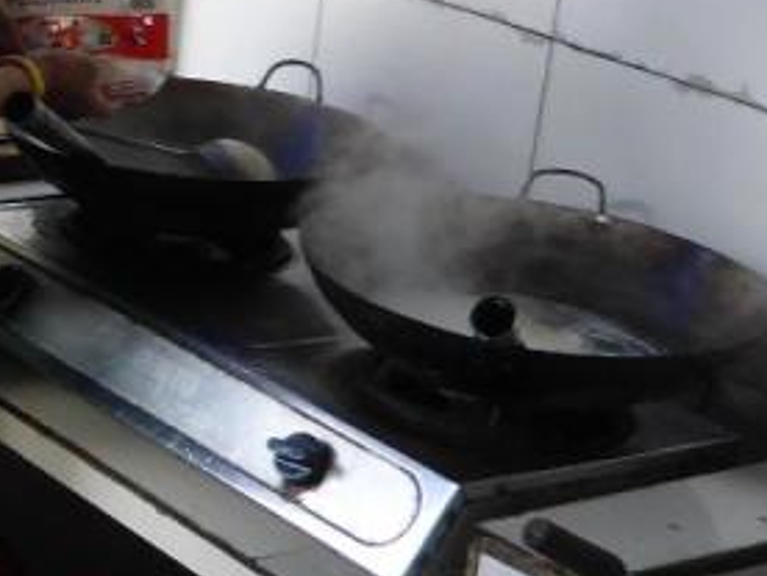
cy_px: 181
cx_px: -600
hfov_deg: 16.1
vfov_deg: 14.2
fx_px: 2304
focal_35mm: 104
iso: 100
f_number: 3.3
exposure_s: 1/60
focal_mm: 4.9
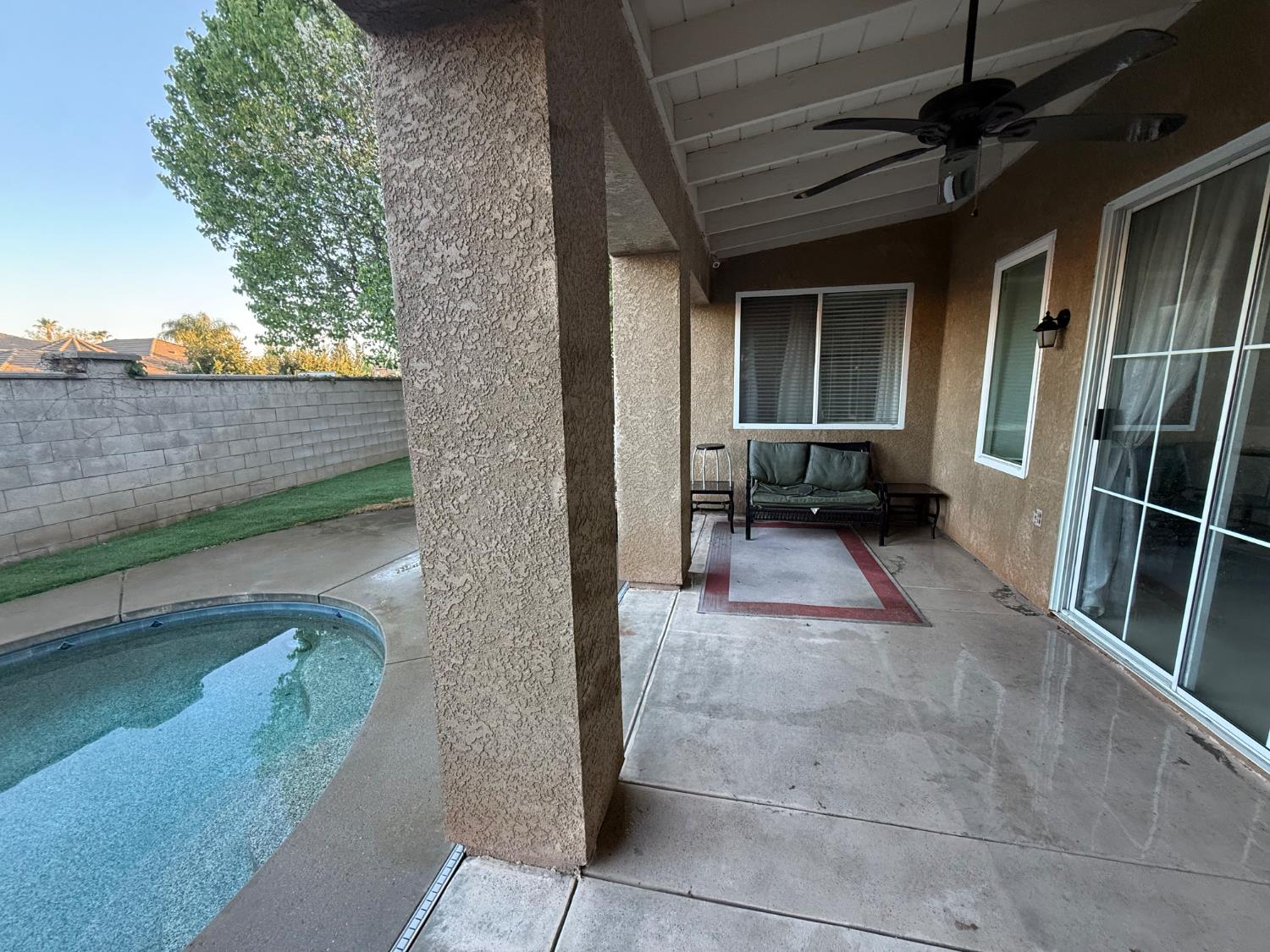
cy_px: 476
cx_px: 635
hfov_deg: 102.1
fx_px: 514
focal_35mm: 14
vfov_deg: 85.7
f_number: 2.2
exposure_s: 1/99
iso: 250
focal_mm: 2.22
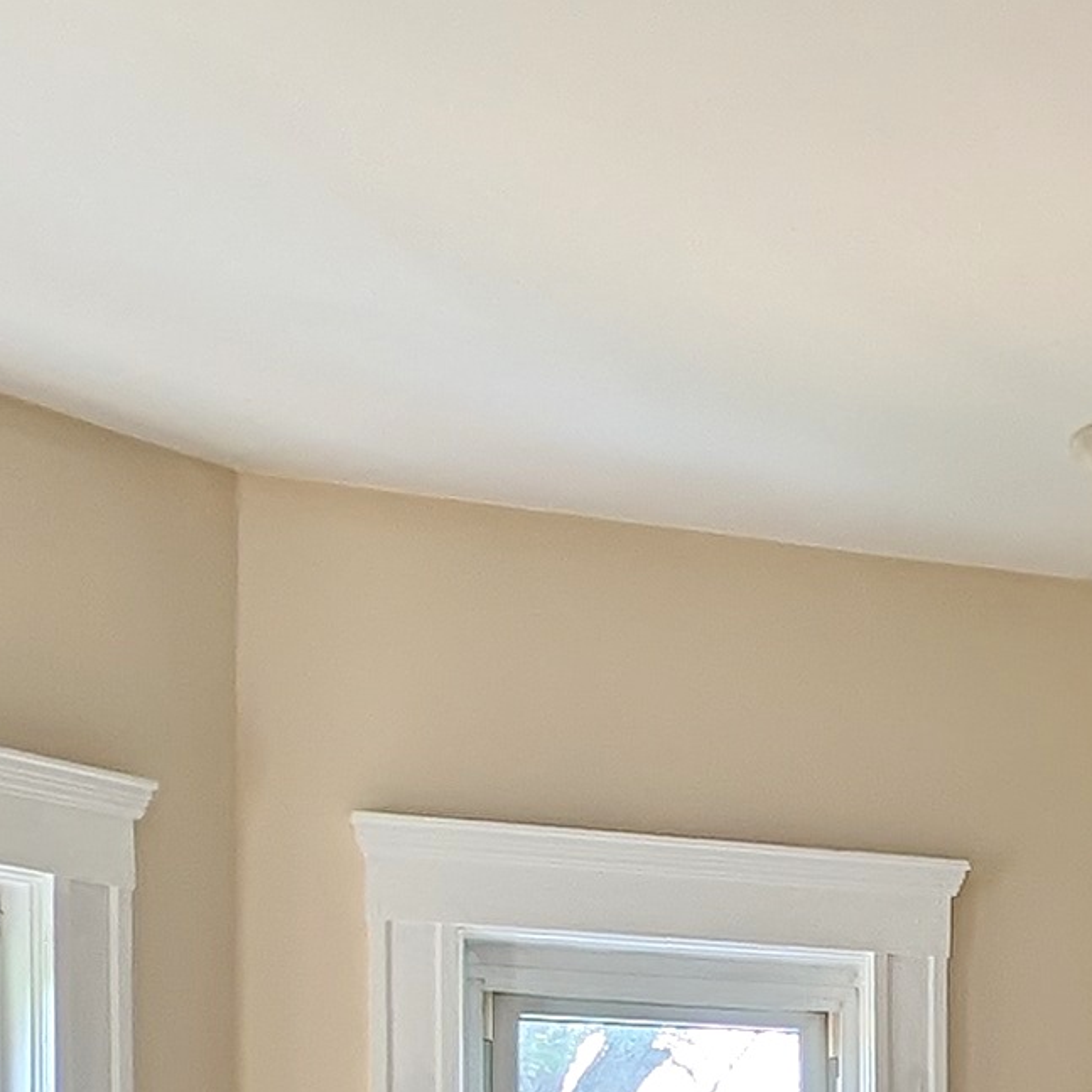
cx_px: 1445
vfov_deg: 22.9
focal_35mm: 67
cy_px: 1424
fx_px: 2391
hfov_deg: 22.7
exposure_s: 1/120
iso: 62
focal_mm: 2.23
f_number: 1.95
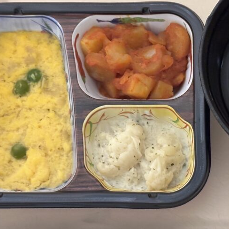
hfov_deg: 19.4
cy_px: 98
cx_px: 175
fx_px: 666
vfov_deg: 19.5
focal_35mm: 89
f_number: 1.78
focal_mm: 6.86
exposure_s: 1/34
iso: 500
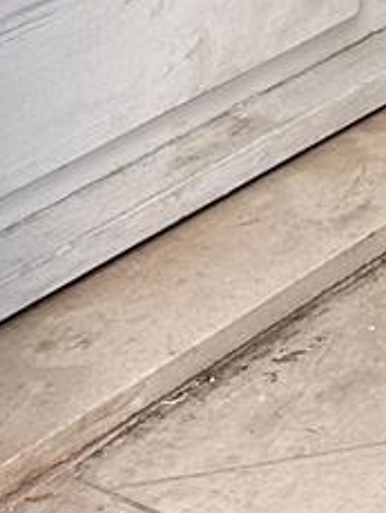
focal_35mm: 135
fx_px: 2003
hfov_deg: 9.5
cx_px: 995
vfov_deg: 10.9
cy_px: -917
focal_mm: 6.86
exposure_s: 1/580
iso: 80
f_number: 1.78
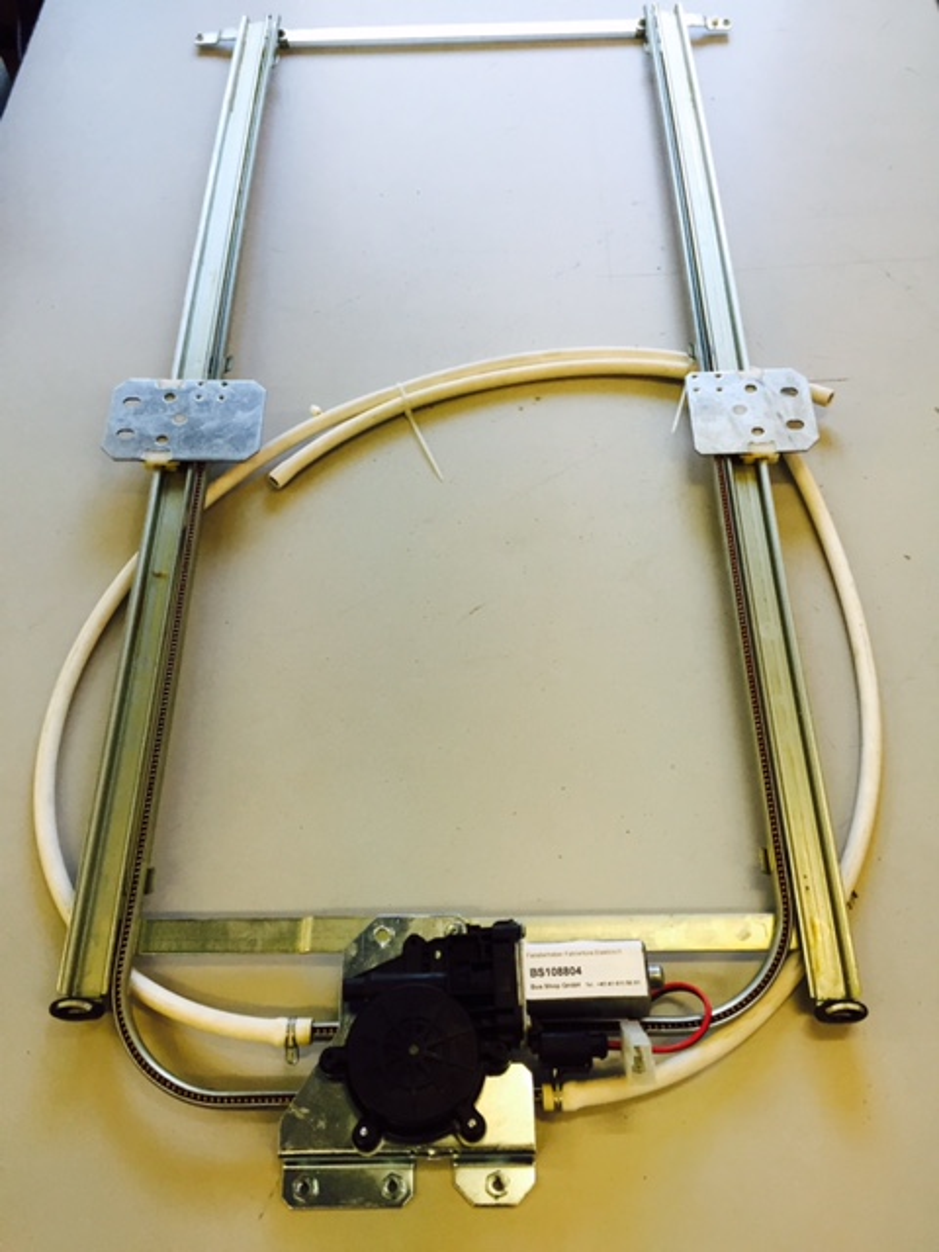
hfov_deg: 48.2
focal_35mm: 29
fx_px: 1049
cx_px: 470
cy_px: 626
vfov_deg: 61.7
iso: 40
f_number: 2.2
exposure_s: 1/30
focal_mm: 4.15
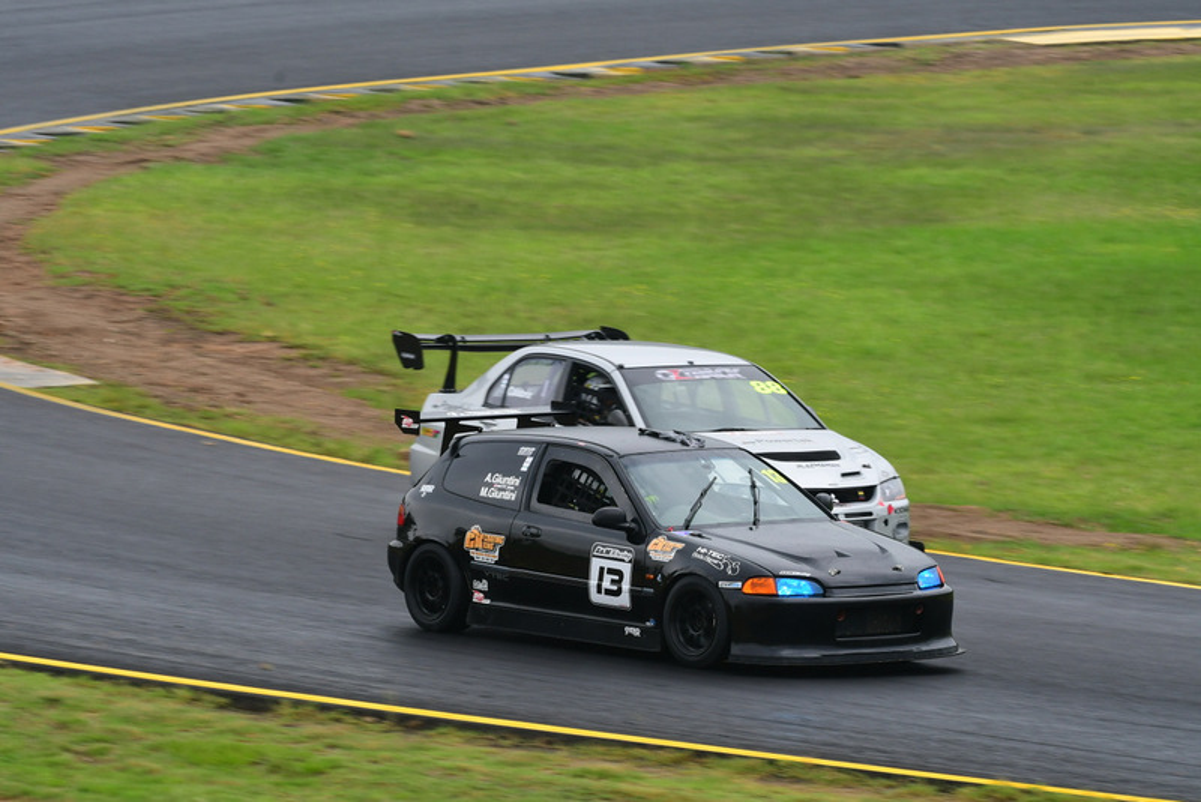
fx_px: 10011
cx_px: 600
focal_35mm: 300
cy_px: 401
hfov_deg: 6.9
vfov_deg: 4.6
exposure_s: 1/250
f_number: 11
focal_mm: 200
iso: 400
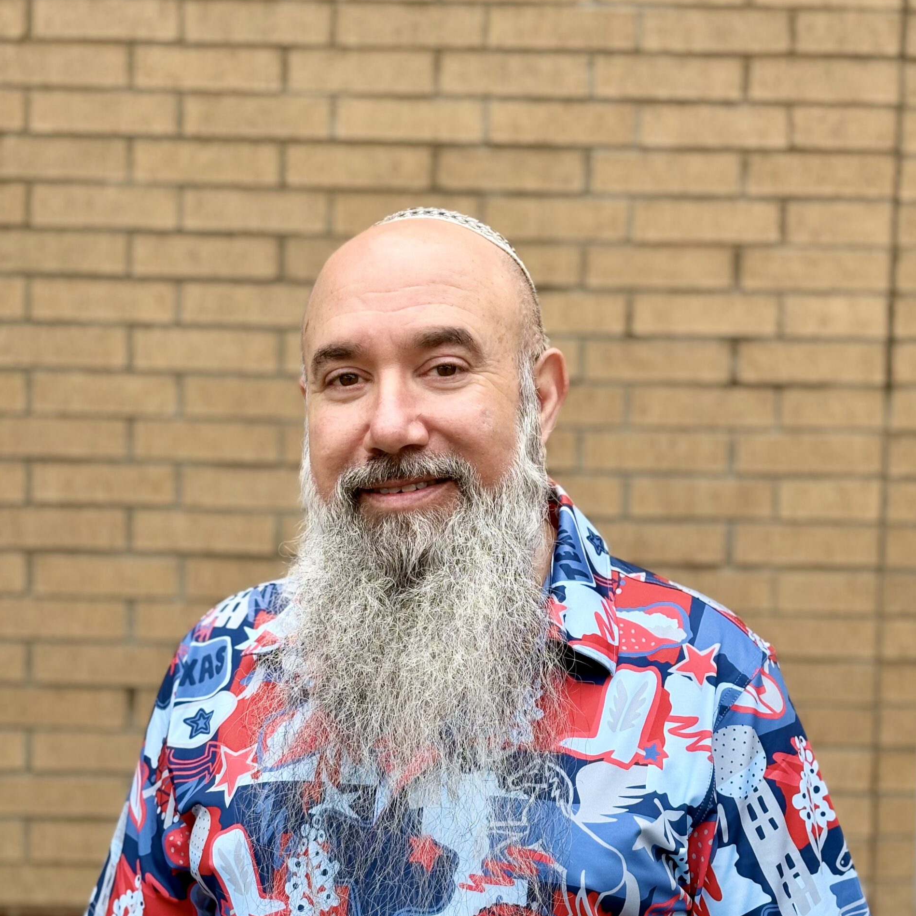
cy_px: 580
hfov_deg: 27.7
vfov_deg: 27.6
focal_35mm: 62
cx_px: 461
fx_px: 1856
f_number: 1.6
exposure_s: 1/773
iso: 40
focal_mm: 5.96
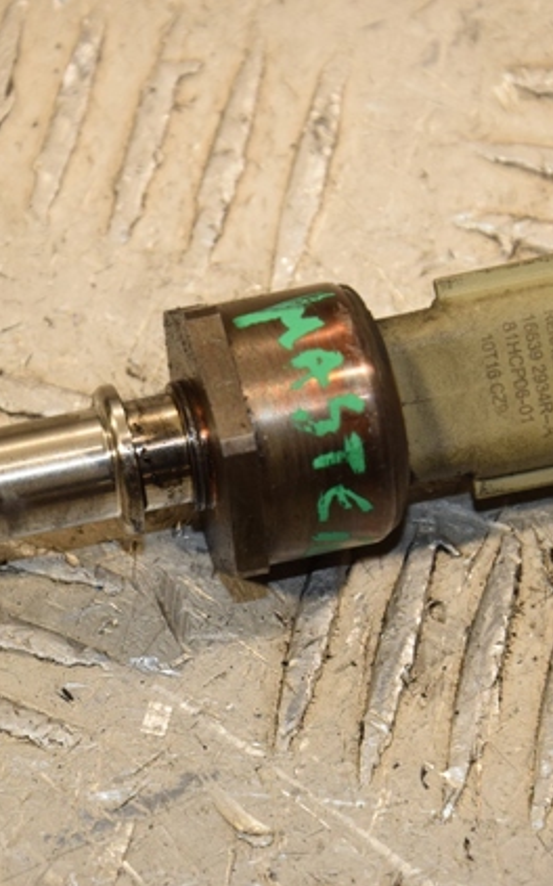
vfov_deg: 8.6
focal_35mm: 243
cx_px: 189
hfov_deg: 5.4
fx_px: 5860
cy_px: 442
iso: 800
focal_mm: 105
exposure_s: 1/200
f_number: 8
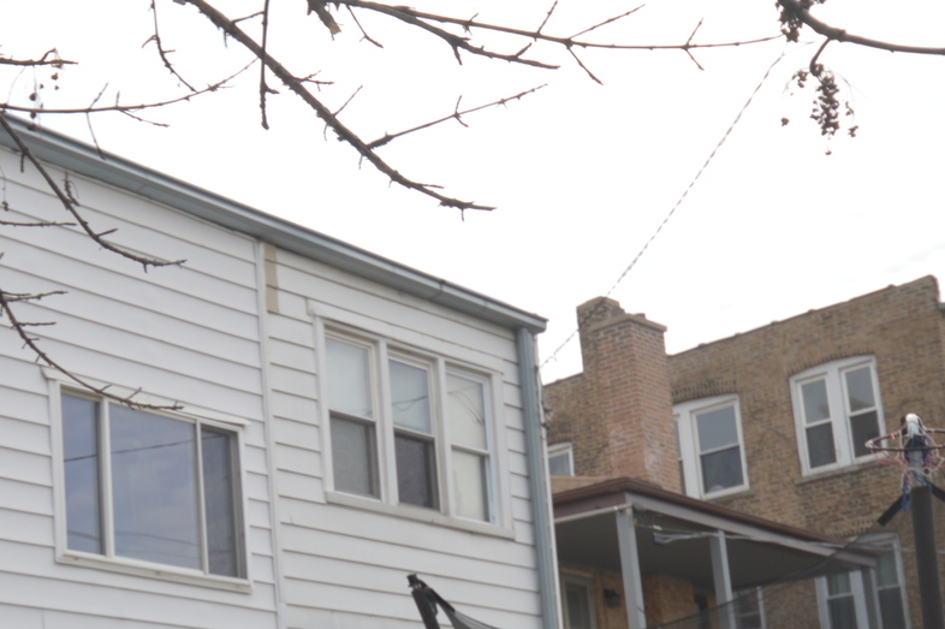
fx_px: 1626
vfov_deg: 21.1
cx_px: 72
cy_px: 645
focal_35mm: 62
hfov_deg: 30.8
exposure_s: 1/200
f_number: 9
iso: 100
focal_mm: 20
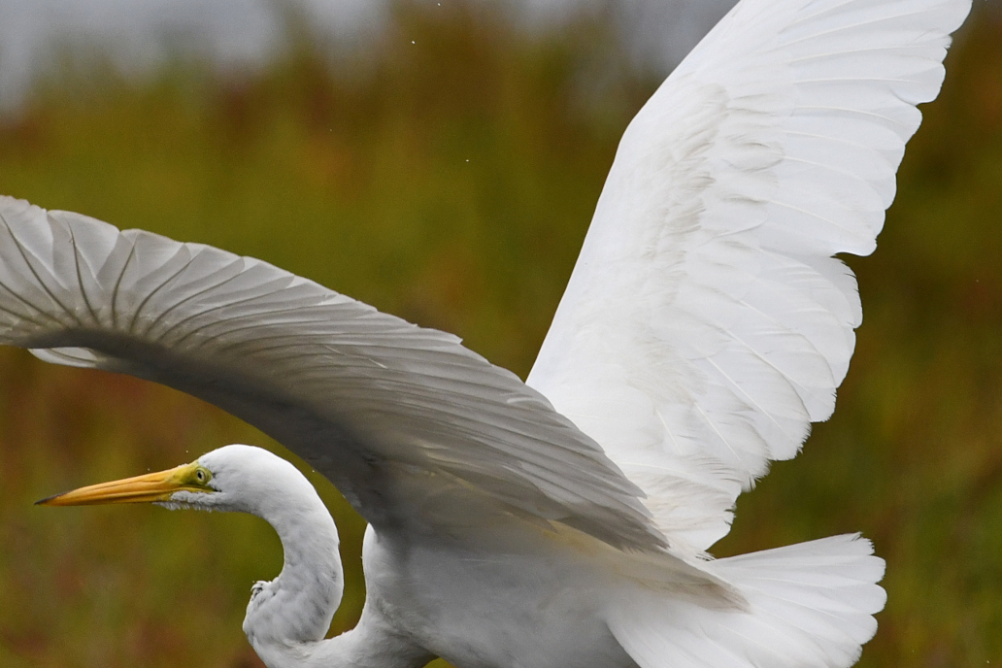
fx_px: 41441
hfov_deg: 1.4
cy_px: 289
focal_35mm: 1489
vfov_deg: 0.9
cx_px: 478
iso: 500
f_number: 7.1
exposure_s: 1/5000
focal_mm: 600
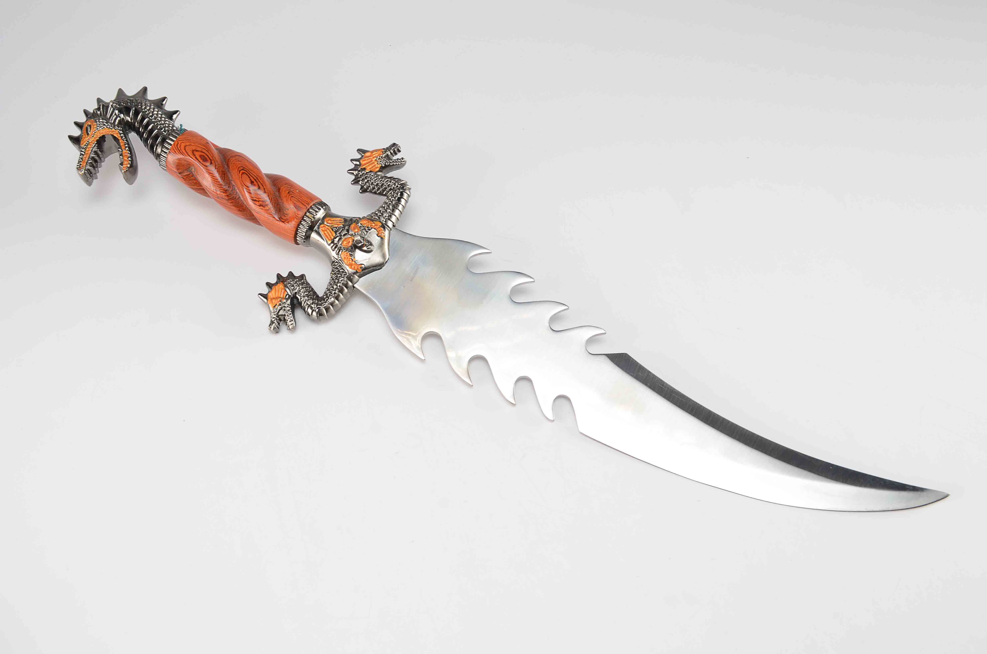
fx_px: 985
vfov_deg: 36.7
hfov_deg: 53.2
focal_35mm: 36
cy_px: 327
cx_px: 494
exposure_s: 1/80
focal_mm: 24
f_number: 10
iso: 100
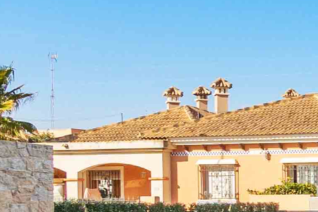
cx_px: 599
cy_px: 261
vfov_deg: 14.2
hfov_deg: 17.2
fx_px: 821
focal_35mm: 93
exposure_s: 1/640
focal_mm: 12
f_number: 8
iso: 320
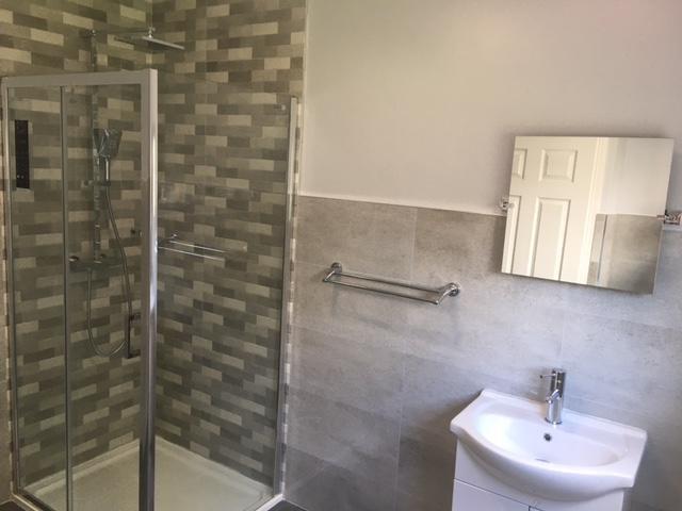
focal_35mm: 29
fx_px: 571
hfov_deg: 61.7
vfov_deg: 48.2
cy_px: 256
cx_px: 341
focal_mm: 4.15
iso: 40
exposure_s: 1/33
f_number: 2.2
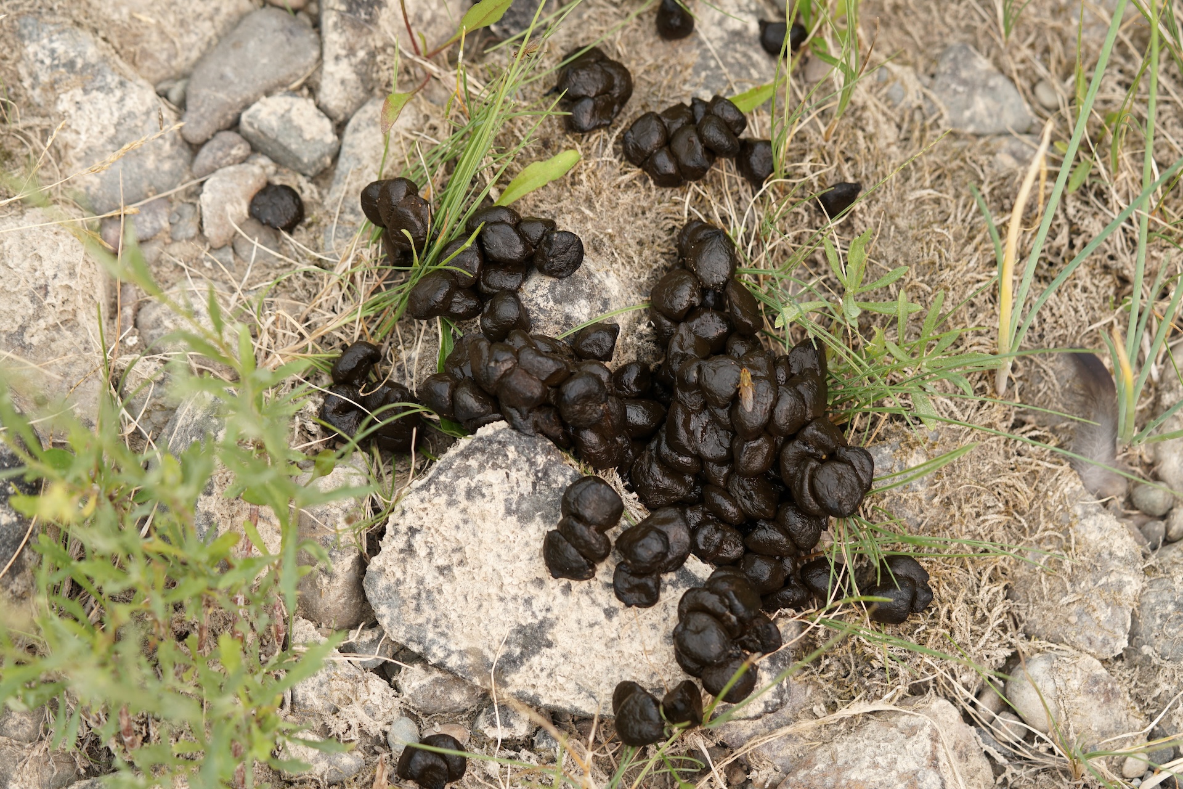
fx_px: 4436
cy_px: 394
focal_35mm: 135
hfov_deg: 15.2
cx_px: 592
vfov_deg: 10.2
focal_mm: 90
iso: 100
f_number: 4.5
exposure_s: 1/160
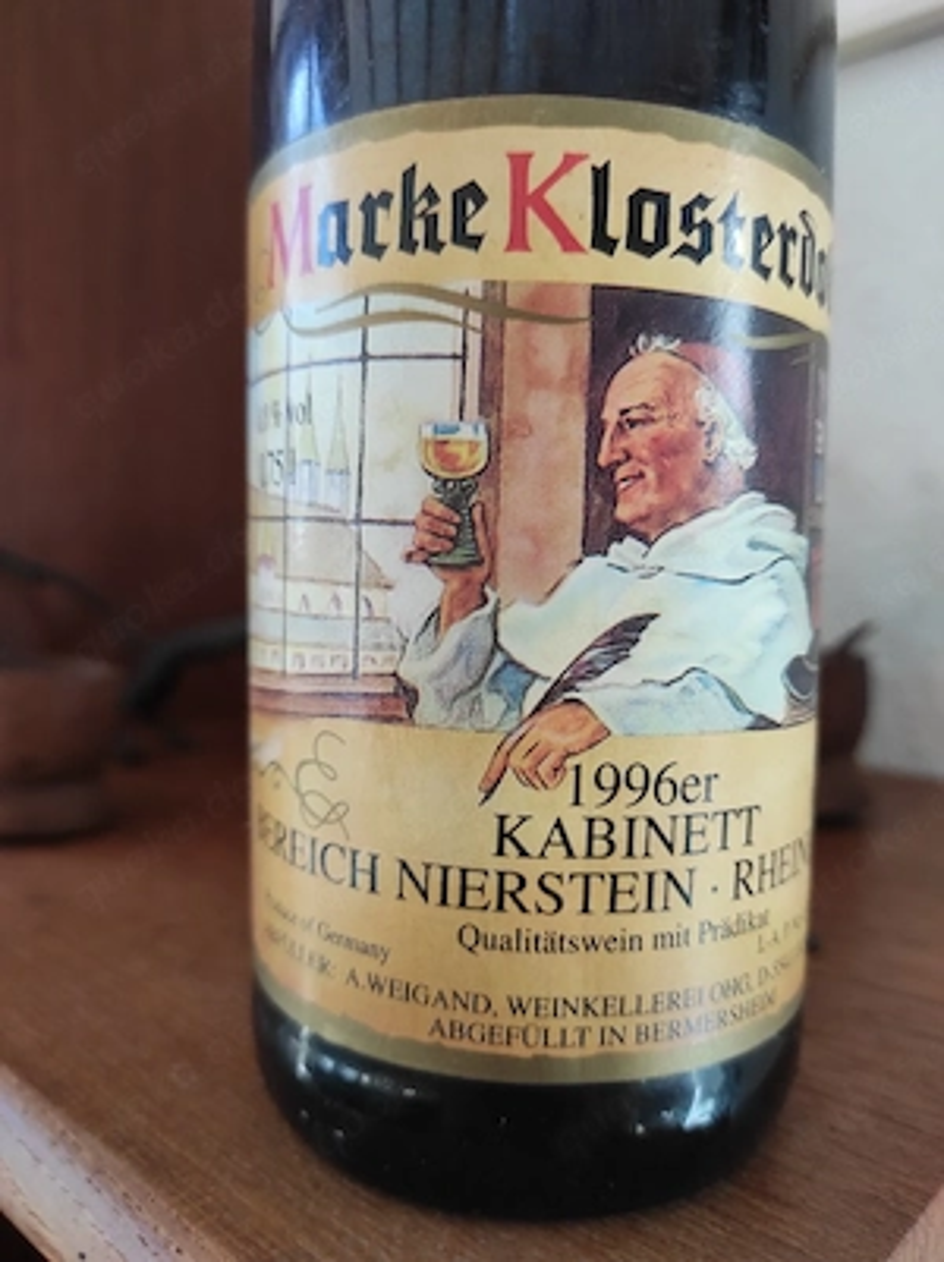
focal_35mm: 25
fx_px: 910
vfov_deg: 69.4
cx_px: 472
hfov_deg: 54.8
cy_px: 631
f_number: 1.89
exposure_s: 1/50
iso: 125
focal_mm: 5.43
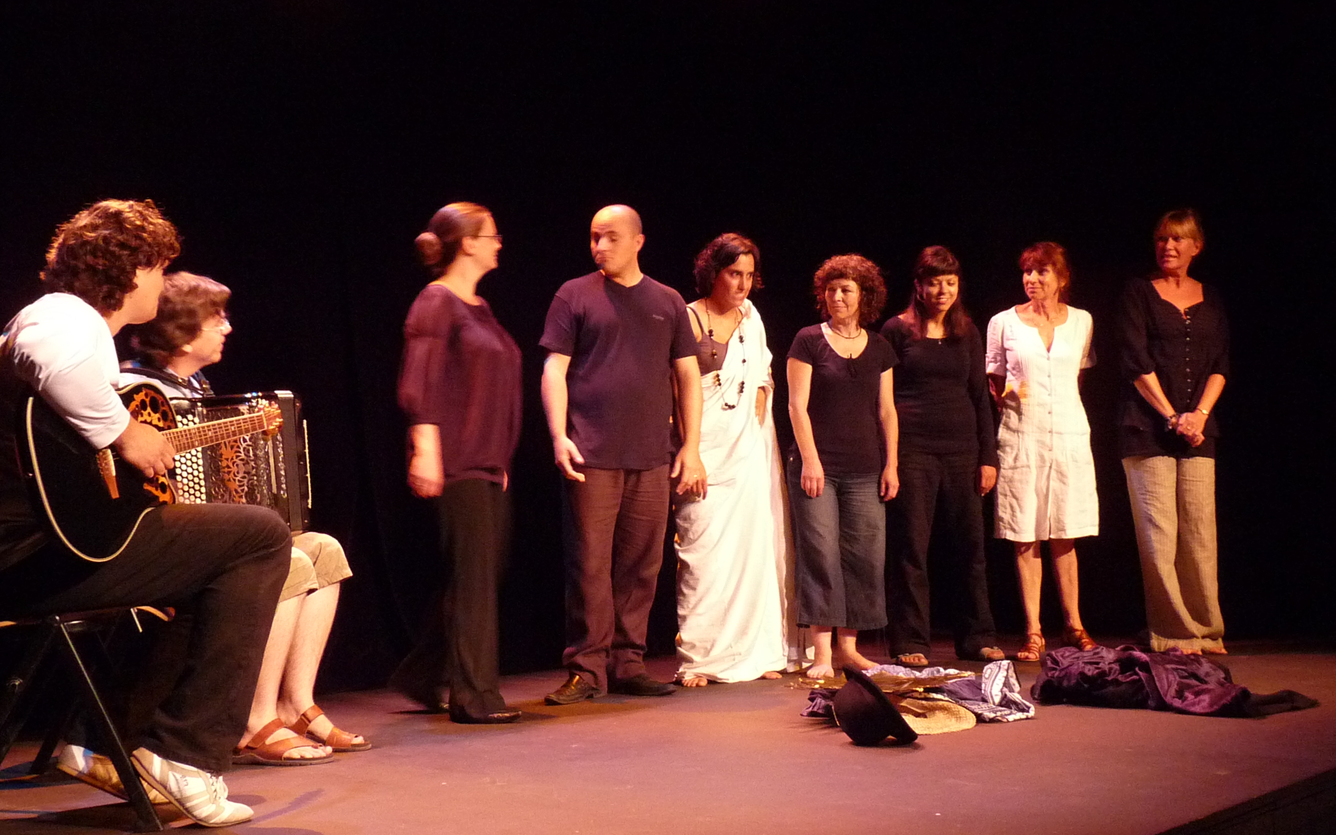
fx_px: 1566
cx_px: 664
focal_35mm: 43
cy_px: 447
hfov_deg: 46.2
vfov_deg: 29.9
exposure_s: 1/15
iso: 400
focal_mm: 5
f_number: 2.8
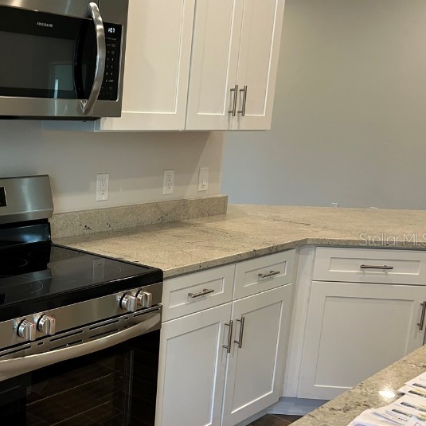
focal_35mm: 44
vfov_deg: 38.3
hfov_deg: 35.6
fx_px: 613
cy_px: 239
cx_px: 26
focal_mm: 5.7
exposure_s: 1/120
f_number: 1.5
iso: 125
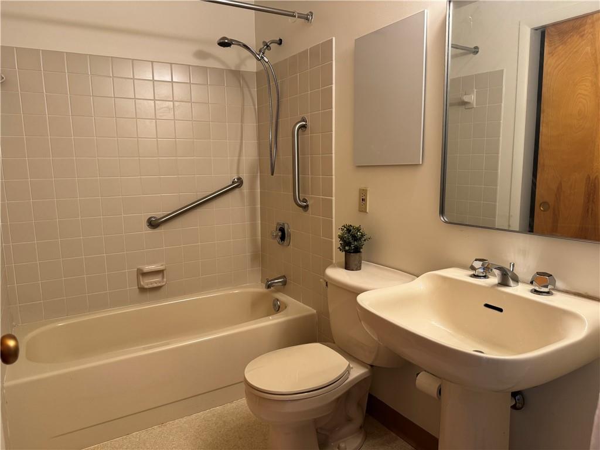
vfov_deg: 56.8
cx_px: 300
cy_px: 225
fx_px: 416
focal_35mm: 24
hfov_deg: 71.6
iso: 160
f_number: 1.78
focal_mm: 6.76
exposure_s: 1/60
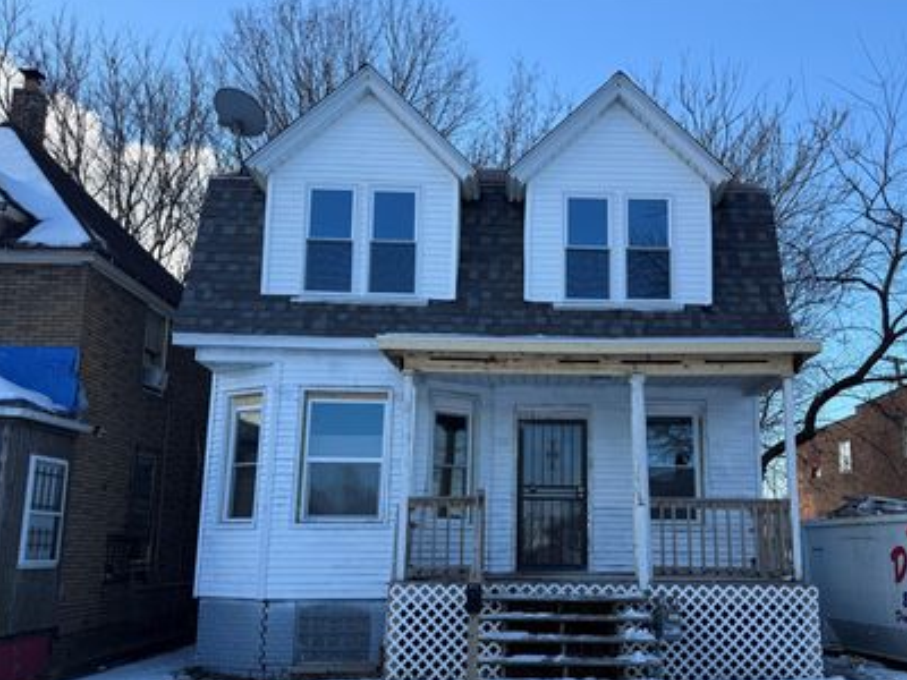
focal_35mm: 30
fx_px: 786
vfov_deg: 46.5
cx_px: 546
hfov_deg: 59.4
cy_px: 409
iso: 80
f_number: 1.78
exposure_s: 1/1770
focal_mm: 6.76
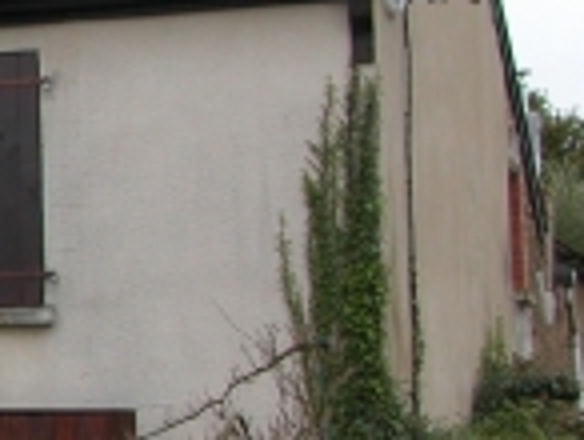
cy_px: 288
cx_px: -724
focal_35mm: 163
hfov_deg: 10.7
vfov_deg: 9.1
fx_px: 2754
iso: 100
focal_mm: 8.9
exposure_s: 1/136
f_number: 4
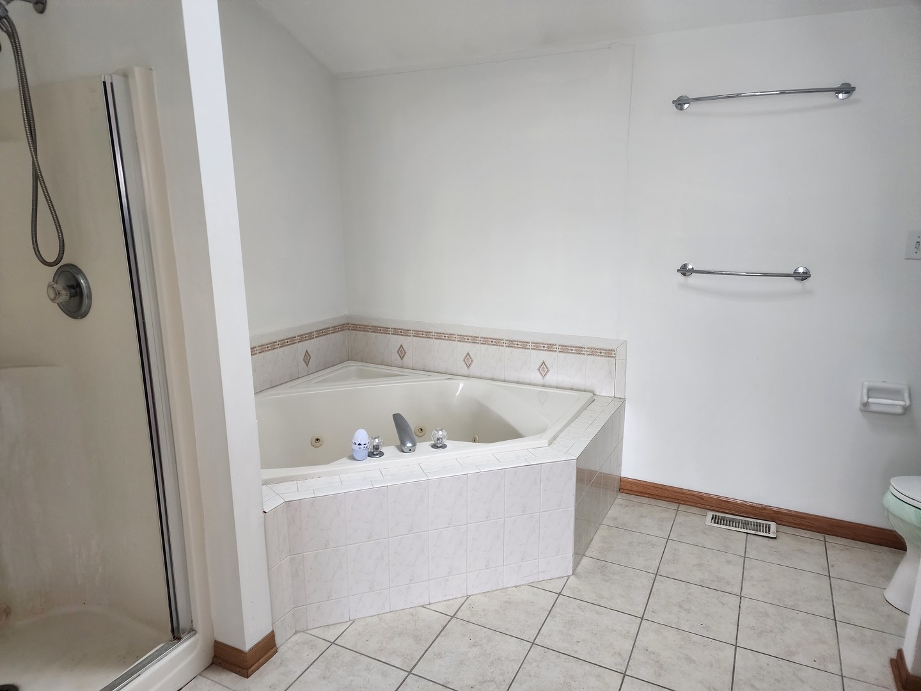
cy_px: 346
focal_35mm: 23
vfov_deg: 58.9
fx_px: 612
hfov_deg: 73.9
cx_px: 460
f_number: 1.8
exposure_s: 1/120
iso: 320
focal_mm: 6.4
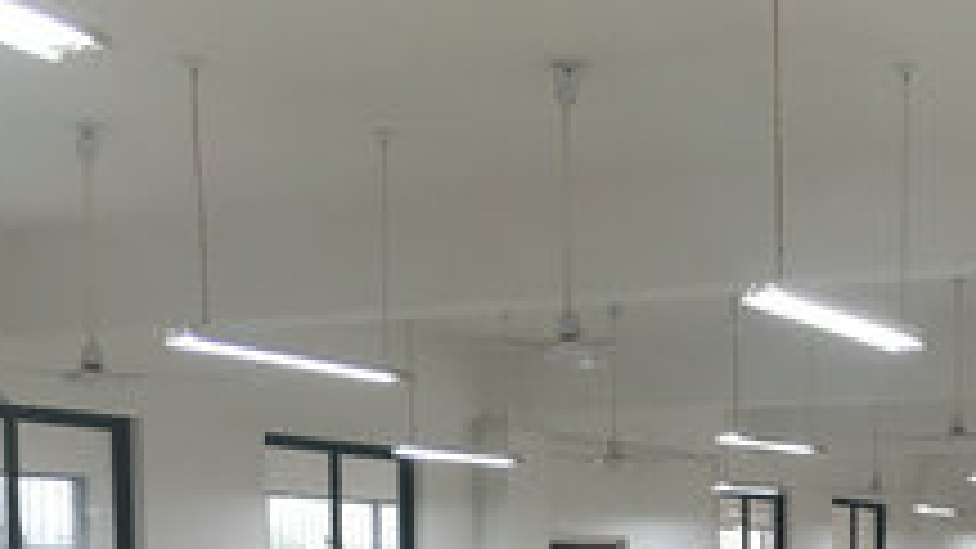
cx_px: 832
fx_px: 1811
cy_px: 698
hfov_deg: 29.2
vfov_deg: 16.4
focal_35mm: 70
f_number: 2.2
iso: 40
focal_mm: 4.15
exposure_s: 1/33
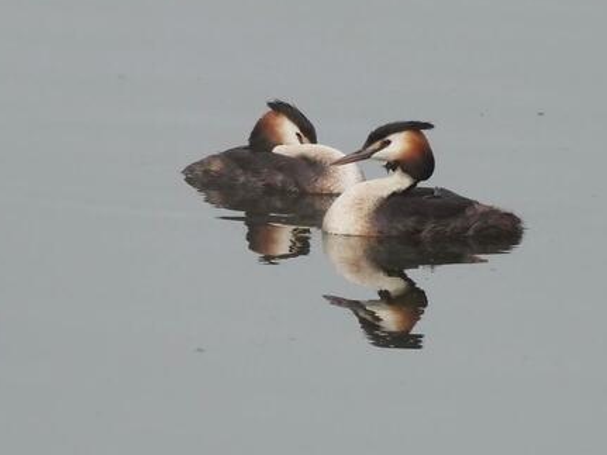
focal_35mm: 1114
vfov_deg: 1.3
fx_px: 19529
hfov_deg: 1.8
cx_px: 338
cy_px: 232
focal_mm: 400
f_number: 8
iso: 320
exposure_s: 1/640
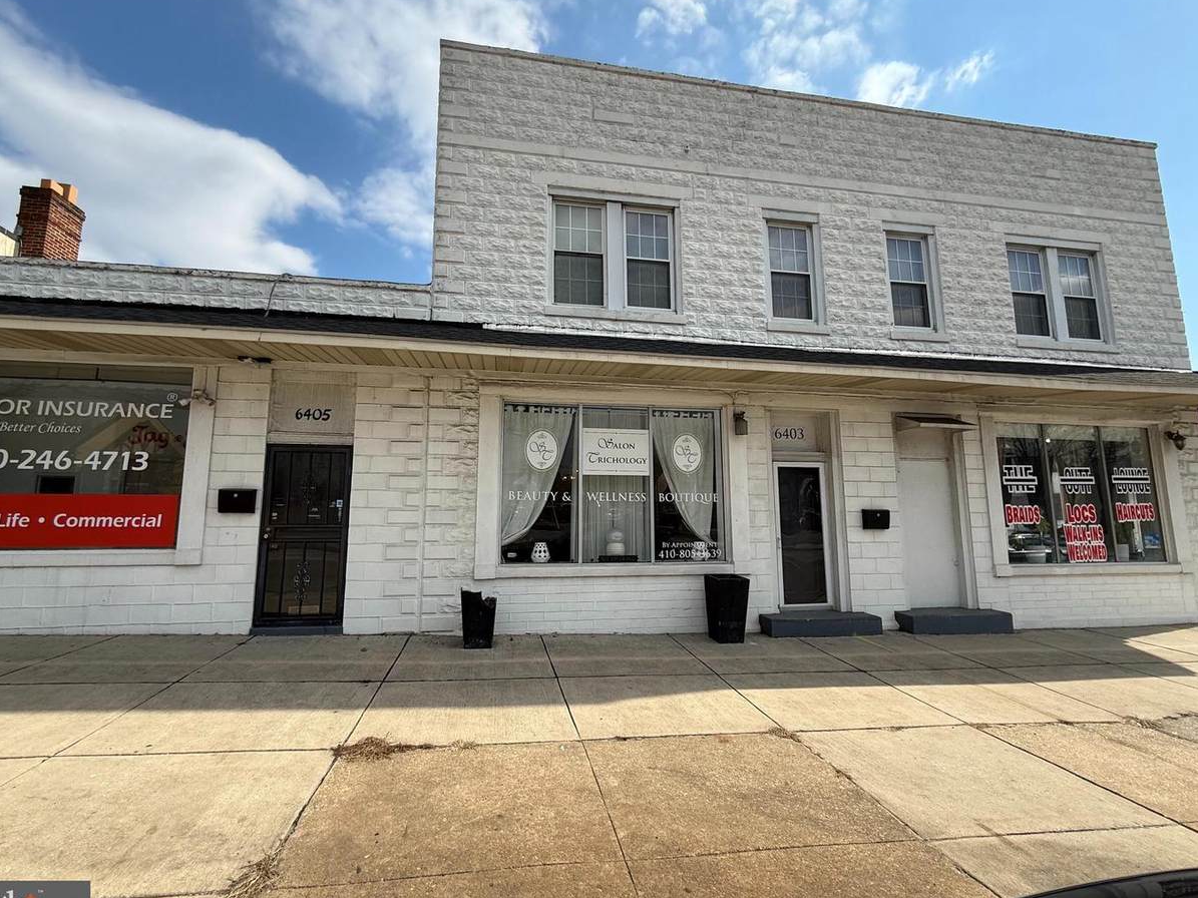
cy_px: 451
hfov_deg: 98.1
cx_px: 575
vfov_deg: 81.7
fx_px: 519
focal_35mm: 15
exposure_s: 1/1613
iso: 50
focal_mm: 2.22
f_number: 2.2
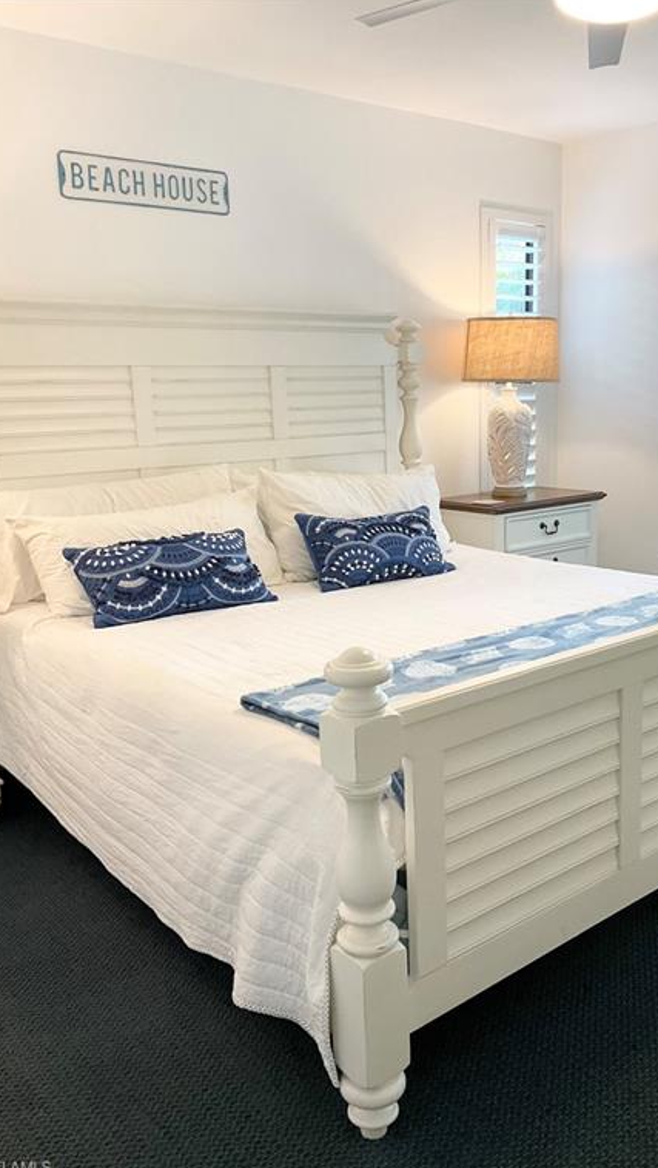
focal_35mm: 32
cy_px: 587
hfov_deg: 36.5
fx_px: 991
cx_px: 410
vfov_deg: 61.0
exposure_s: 1/60
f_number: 1.8
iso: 64
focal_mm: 3
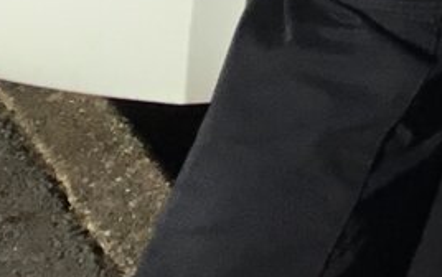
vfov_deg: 4.9
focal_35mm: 251
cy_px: -658
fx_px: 3026
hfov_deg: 7.3
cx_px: 1405
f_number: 2.4
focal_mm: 3.3
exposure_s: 1/1988
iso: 25
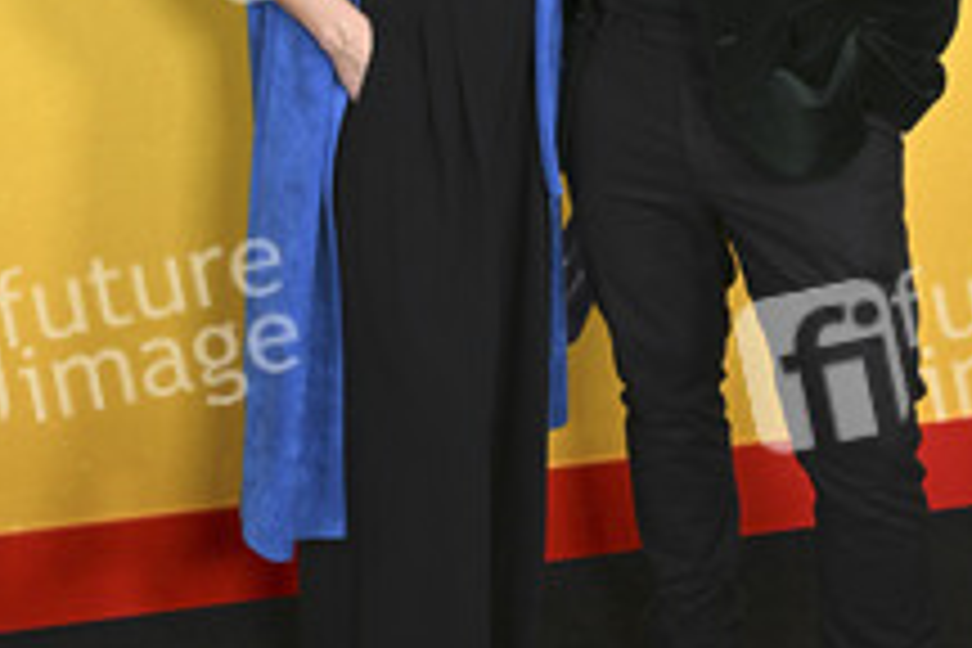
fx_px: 2052
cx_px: 558
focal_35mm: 76
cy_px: 122
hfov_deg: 26.6
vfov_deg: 17.8
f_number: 6.3
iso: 2000
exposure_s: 1/250
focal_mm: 41
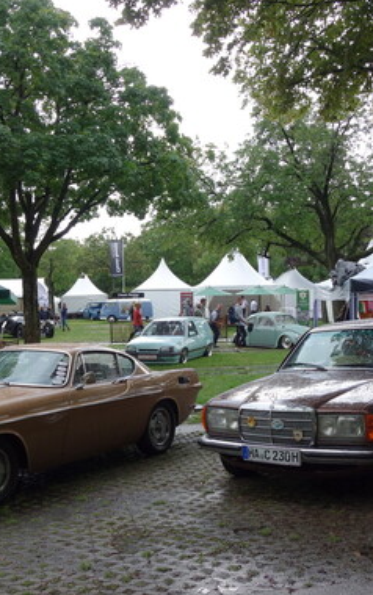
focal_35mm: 45
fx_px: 731
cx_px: 168
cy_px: 298
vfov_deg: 44.3
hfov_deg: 28.6
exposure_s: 1/100
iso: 125
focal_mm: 10.4
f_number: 5.6
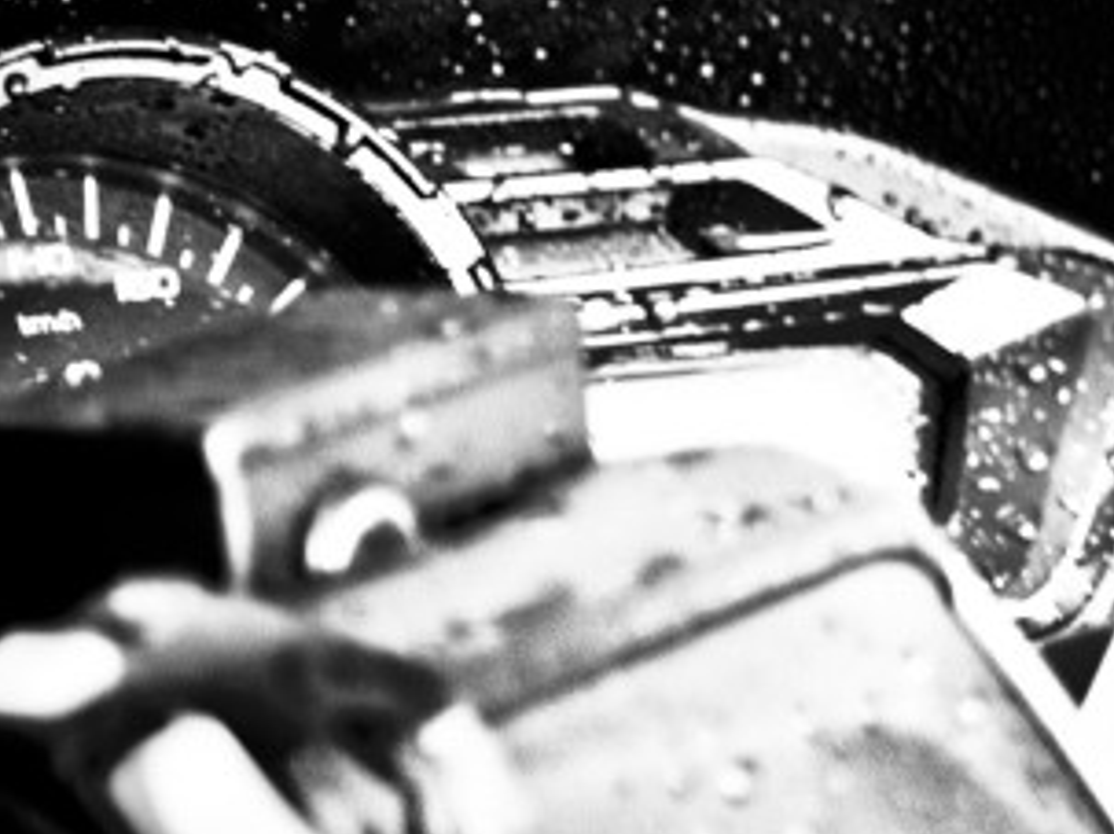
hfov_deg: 4.0
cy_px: 110
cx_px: 2309
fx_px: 15698
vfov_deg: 3.0
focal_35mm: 488
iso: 320
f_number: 4
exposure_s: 1/40
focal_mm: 120
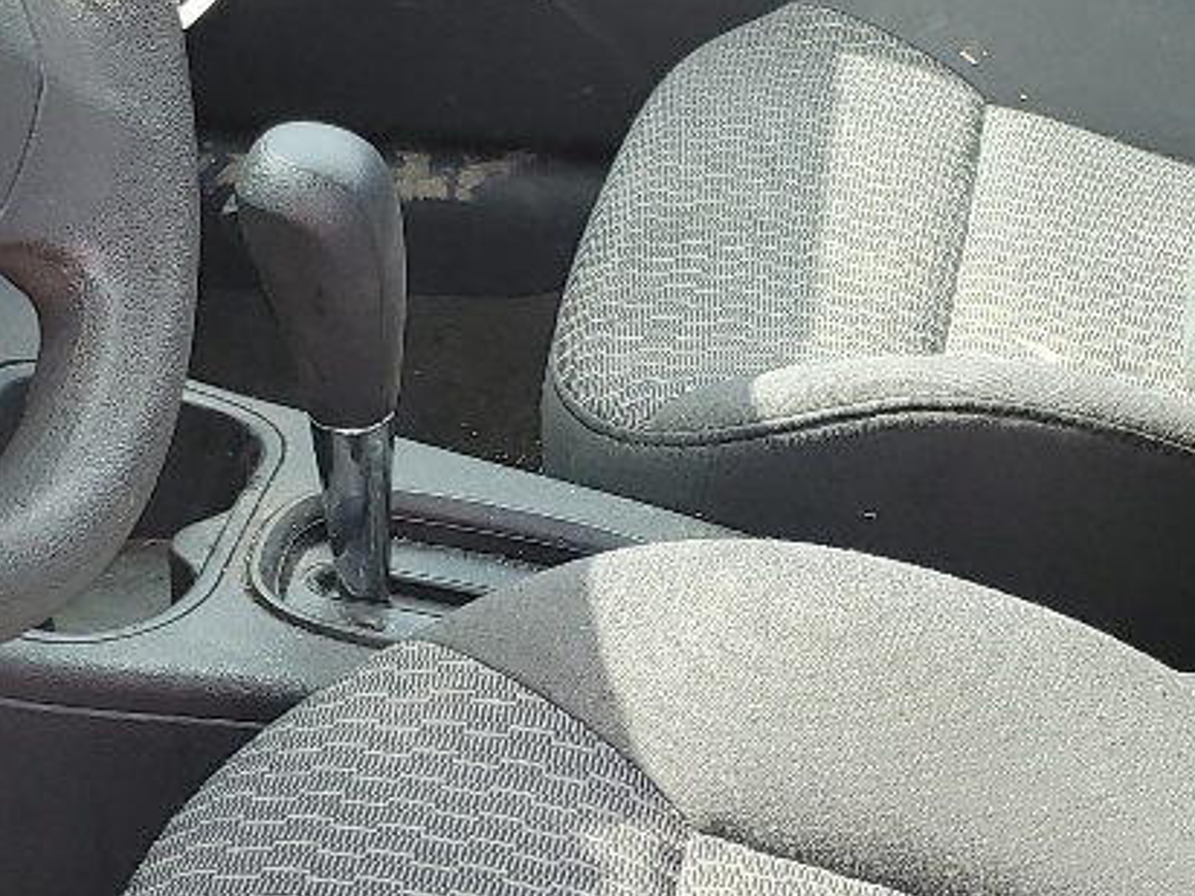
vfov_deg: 14.6
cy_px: 502
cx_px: 647
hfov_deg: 19.4
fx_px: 3487
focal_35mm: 101
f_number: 1.5
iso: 50
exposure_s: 1/345
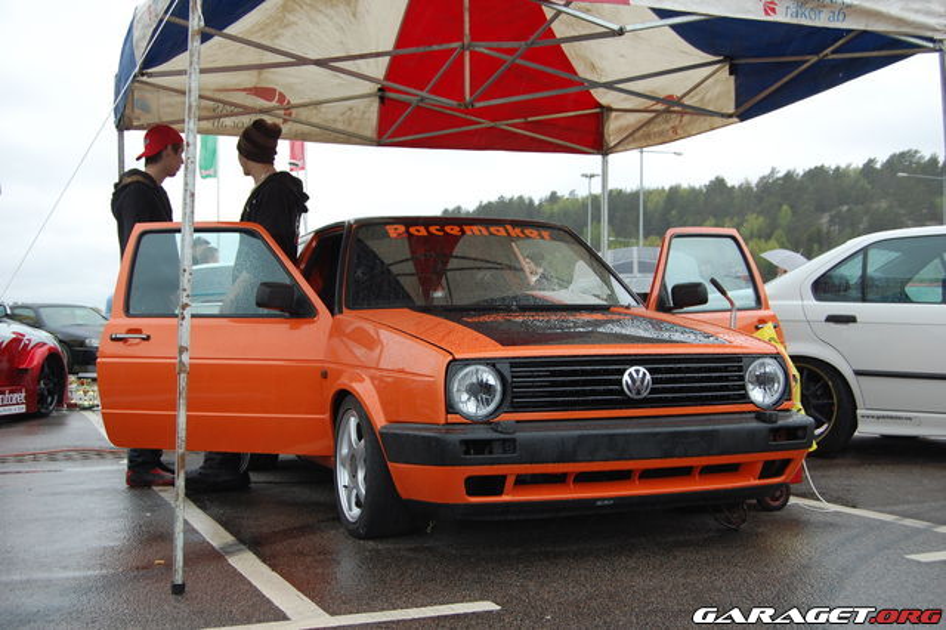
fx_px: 1182
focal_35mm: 45
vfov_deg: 29.8
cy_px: 315
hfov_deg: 43.6
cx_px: 473
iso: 200
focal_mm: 30
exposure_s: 1/125
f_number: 5.6
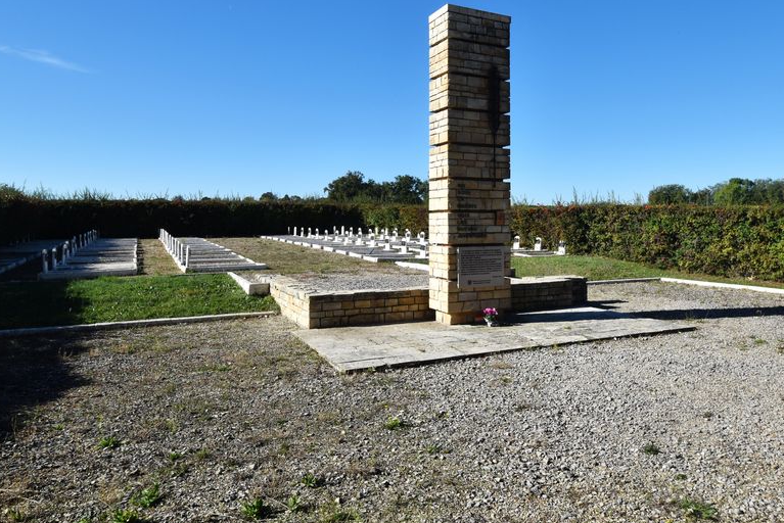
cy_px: 206
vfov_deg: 48.1
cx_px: 446
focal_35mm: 27
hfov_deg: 67.7
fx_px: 581
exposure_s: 1/320
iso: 200
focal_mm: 13
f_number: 9
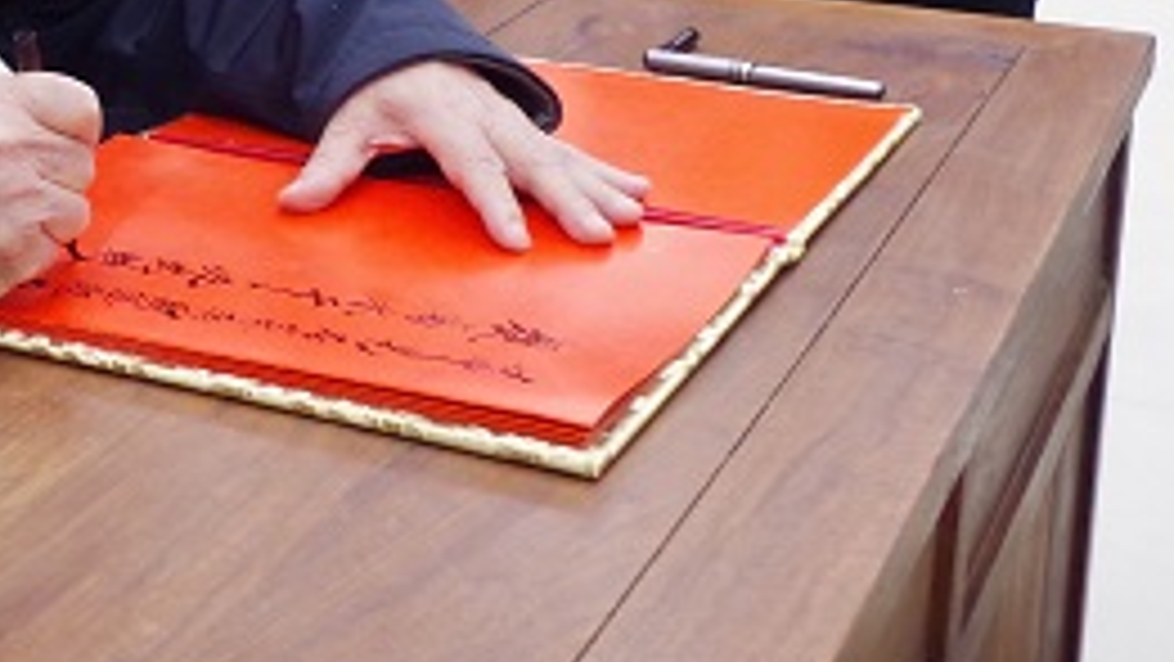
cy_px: -34
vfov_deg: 17.0
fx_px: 2149
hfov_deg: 29.7
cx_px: 198
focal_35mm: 69
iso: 1600
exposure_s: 1/20
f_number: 5.6
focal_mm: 21.25
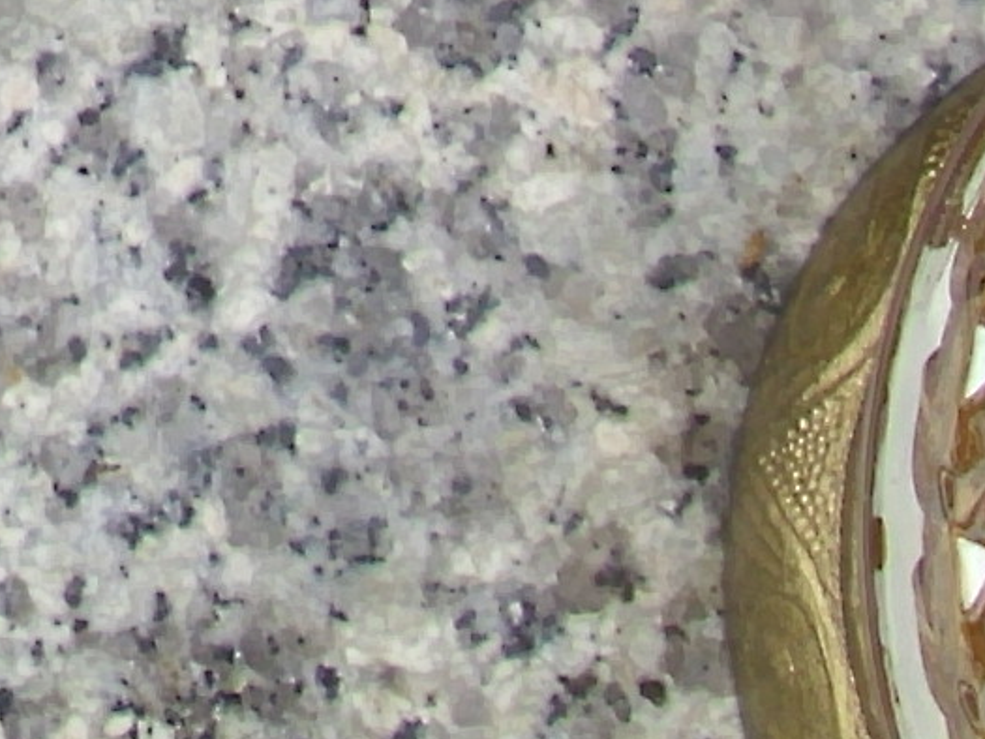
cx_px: 90
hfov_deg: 8.1
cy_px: -1275
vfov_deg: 5.8
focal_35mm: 243
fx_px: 6916
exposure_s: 1/331
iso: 50
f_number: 3
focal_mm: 6.2
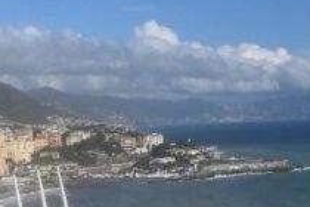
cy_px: 254
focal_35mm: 117
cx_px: -27
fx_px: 1007
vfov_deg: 11.5
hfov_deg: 17.0
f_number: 4.5
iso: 80
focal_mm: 24
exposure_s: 1/1250
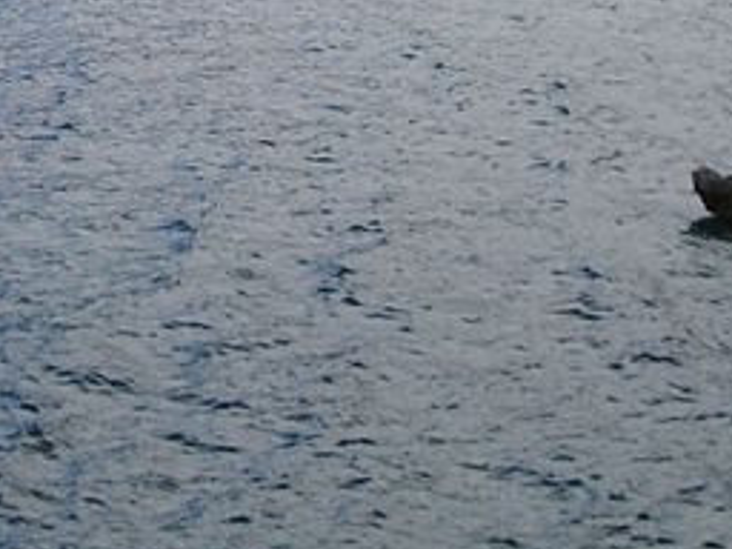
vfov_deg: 10.3
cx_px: 203
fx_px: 2960
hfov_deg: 14.1
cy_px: -254
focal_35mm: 140
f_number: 4.3
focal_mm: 5.8
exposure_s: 1/320
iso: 50
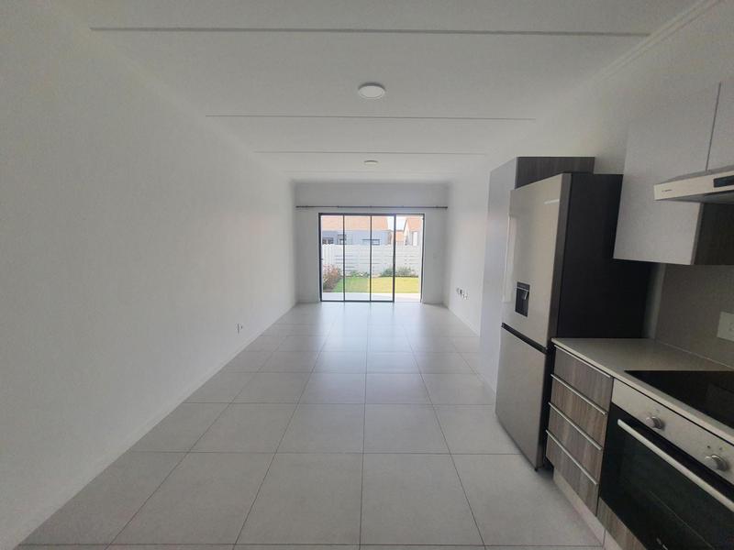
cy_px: 275
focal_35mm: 13
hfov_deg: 106.2
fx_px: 276
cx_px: 367
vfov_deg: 89.9
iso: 50
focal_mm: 1.74
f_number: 2.2
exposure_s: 1/171
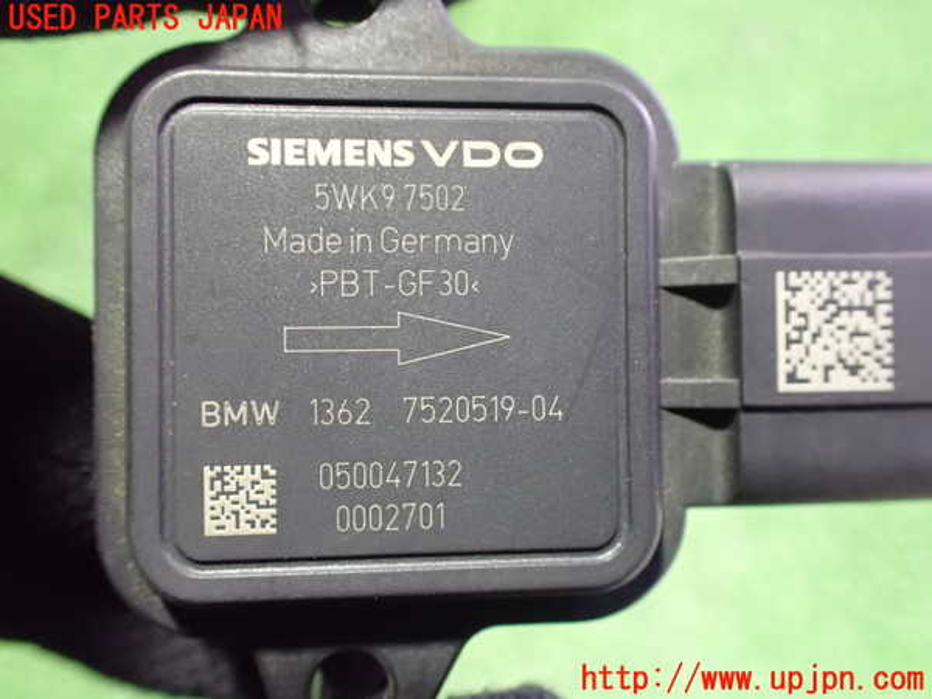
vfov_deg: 46.8
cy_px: 350
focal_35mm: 30
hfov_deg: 60.0
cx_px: 466
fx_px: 808
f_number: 2.3
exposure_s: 1/20
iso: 1600
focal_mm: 5.4
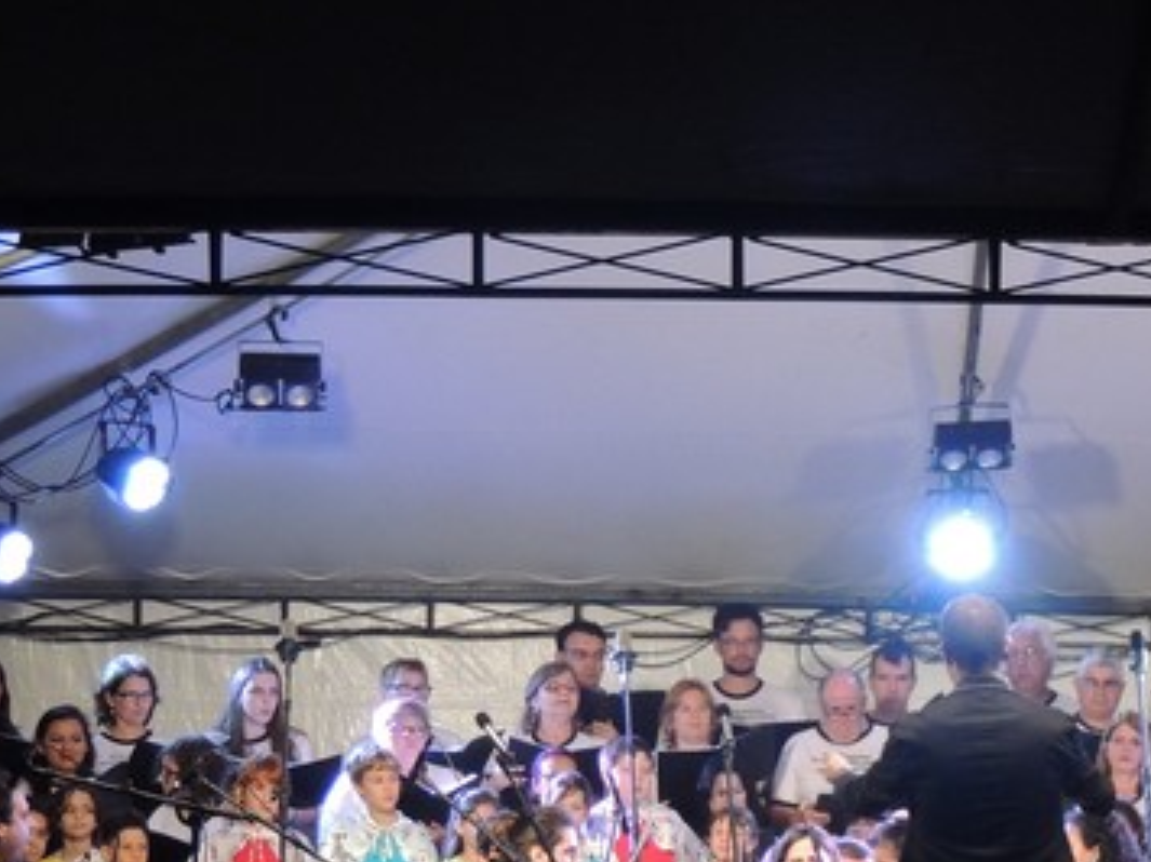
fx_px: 5617
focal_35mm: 169
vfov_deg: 8.8
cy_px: 729
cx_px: 1086
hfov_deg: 11.6
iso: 400
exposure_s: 1/60
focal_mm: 13.3
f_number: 3.9
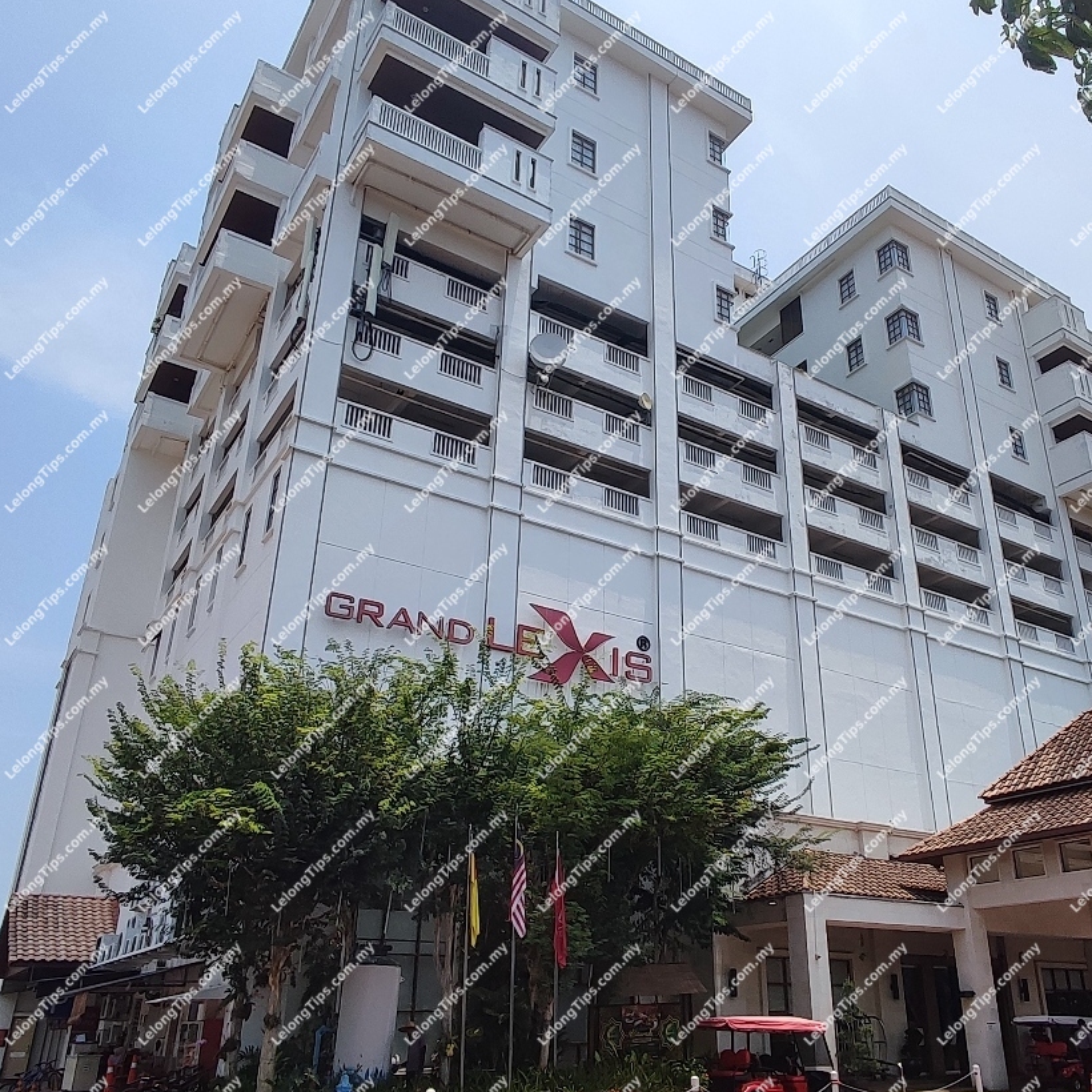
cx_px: 706
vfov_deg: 69.5
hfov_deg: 68.1
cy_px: 499
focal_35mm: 22
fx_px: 785
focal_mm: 1.65
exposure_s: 1/2027
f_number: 2.2
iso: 50
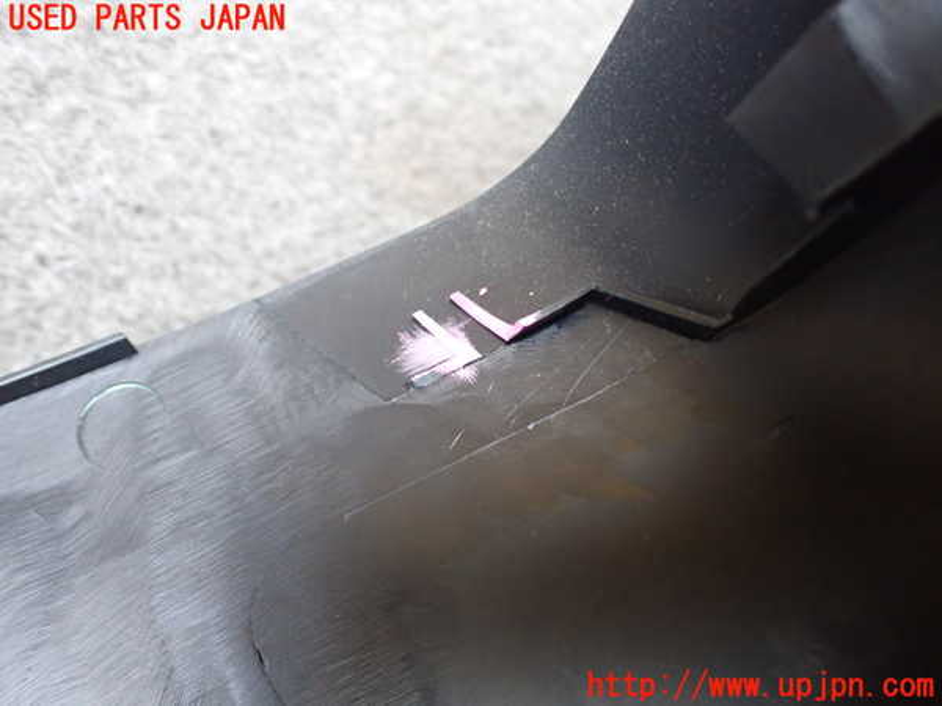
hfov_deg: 60.0
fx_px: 816
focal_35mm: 30
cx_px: 471
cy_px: 353
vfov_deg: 46.8
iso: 800
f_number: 2.3
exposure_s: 1/80
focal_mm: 5.4
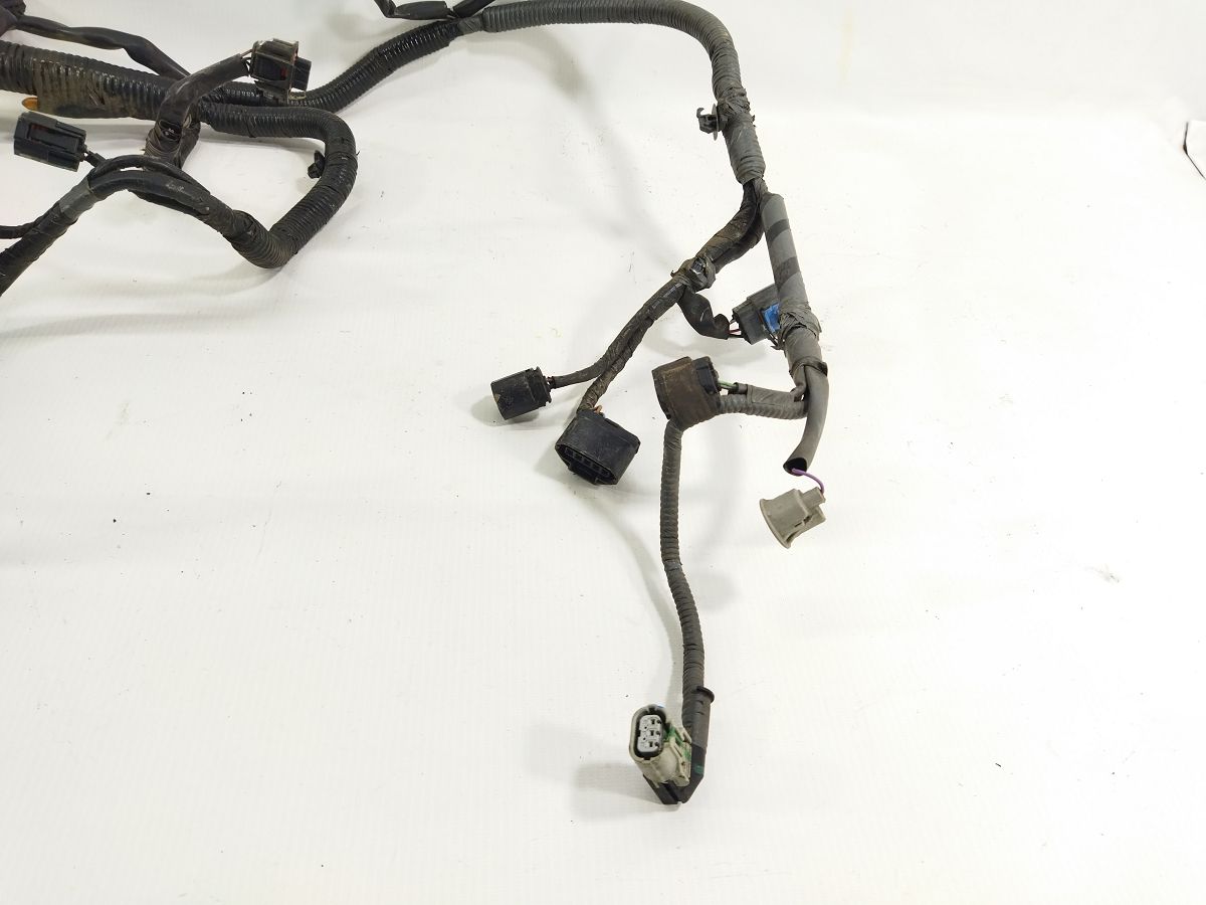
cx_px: 603
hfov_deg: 65.3
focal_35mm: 27
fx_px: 941
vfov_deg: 51.4
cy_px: 452
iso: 105
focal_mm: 4.71
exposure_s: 1/100
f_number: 1.79
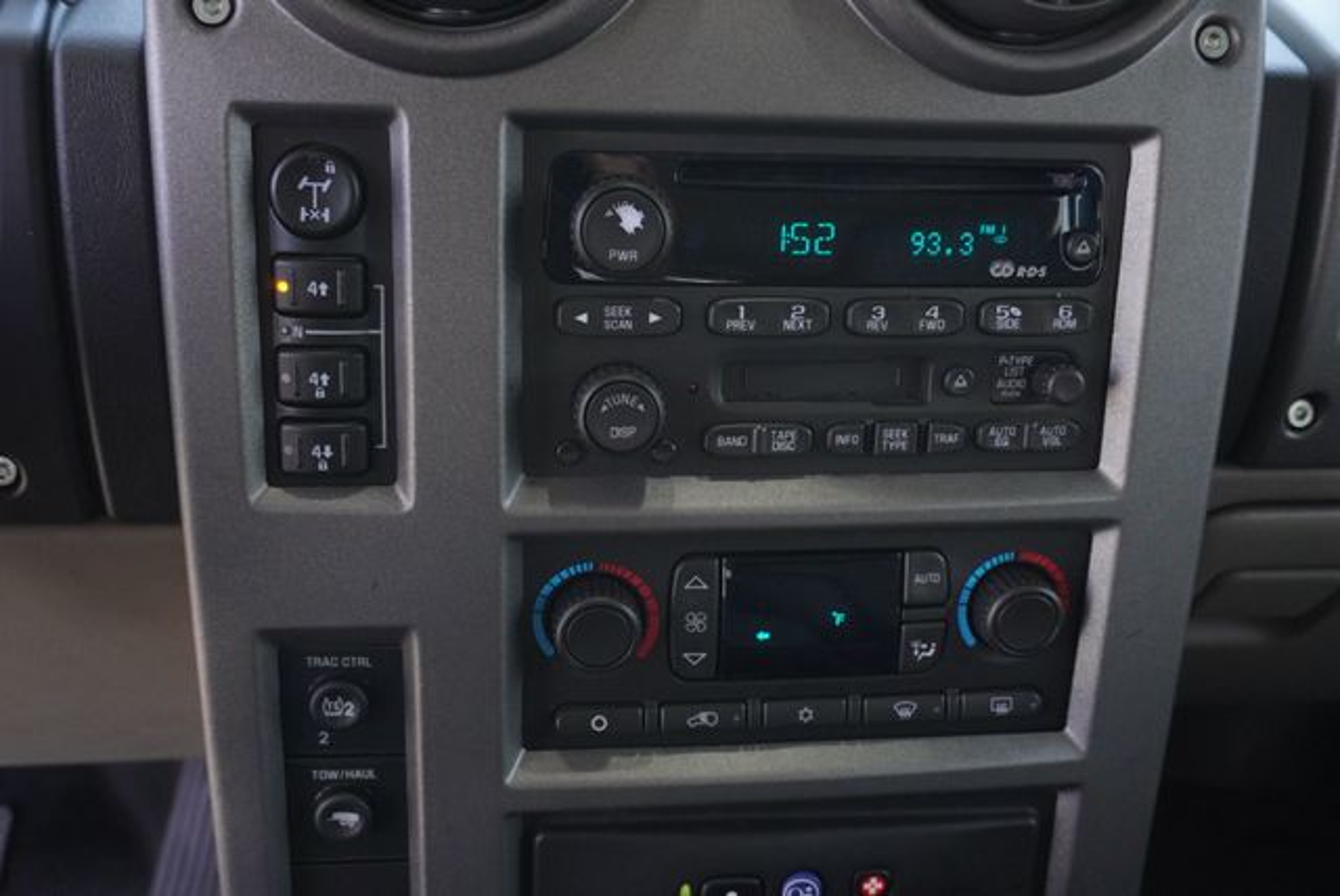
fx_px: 1285
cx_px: 670
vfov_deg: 38.4
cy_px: 448
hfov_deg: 55.1
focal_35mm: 34
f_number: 4
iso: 1000
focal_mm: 23
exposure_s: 1/320
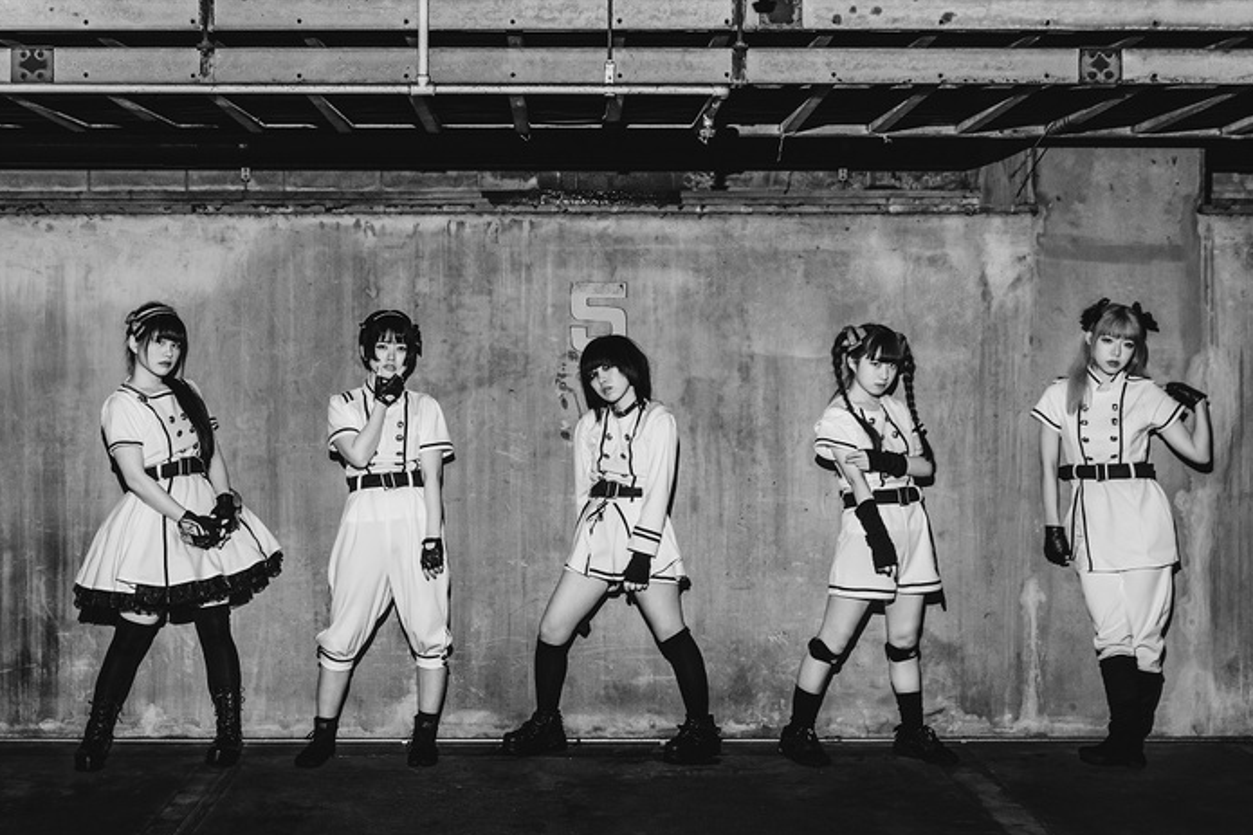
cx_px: 627
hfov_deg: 41.9
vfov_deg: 28.6
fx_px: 1635
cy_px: 421
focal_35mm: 47
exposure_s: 1/250
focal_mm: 46
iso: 1250
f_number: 5.6
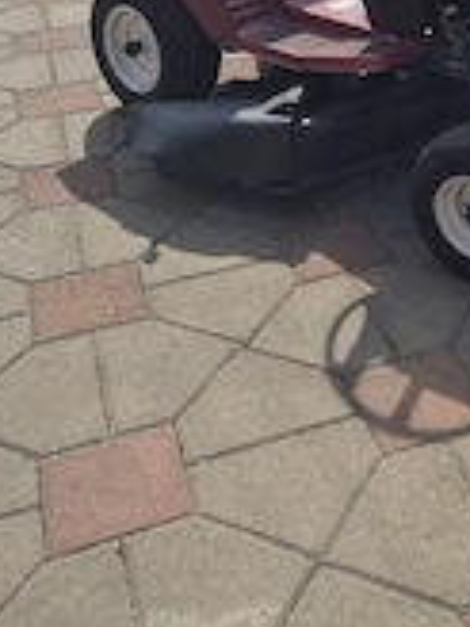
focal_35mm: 56
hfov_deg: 25.3
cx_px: 424
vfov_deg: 31.0
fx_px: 1014
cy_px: -42
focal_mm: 5.4
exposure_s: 1/3333
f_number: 1.8
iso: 25
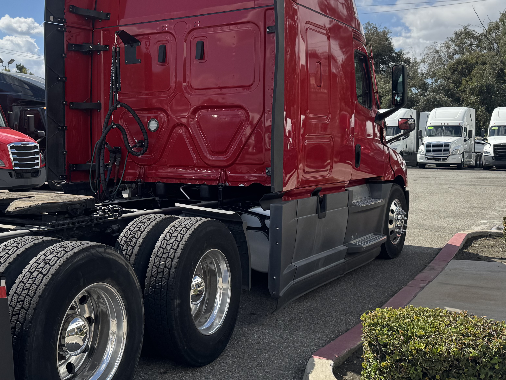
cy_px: 151
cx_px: 134
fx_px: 643
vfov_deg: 32.8
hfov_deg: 41.8
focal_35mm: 44
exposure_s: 1/4950
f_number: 1.78
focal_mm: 6.76
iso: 80
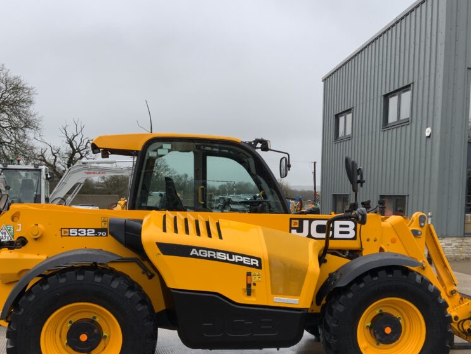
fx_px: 544
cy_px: 238
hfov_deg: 46.6
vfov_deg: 35.6
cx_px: 279
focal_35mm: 40
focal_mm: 3
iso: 20
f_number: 1.8
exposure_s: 1/122
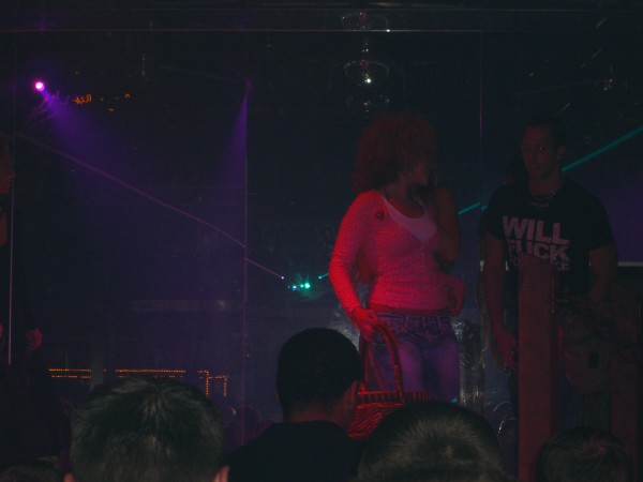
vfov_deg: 13.0
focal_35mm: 114
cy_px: 241
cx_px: 322
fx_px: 2118
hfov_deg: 17.3
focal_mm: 23.7
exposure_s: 1/60
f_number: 5.1
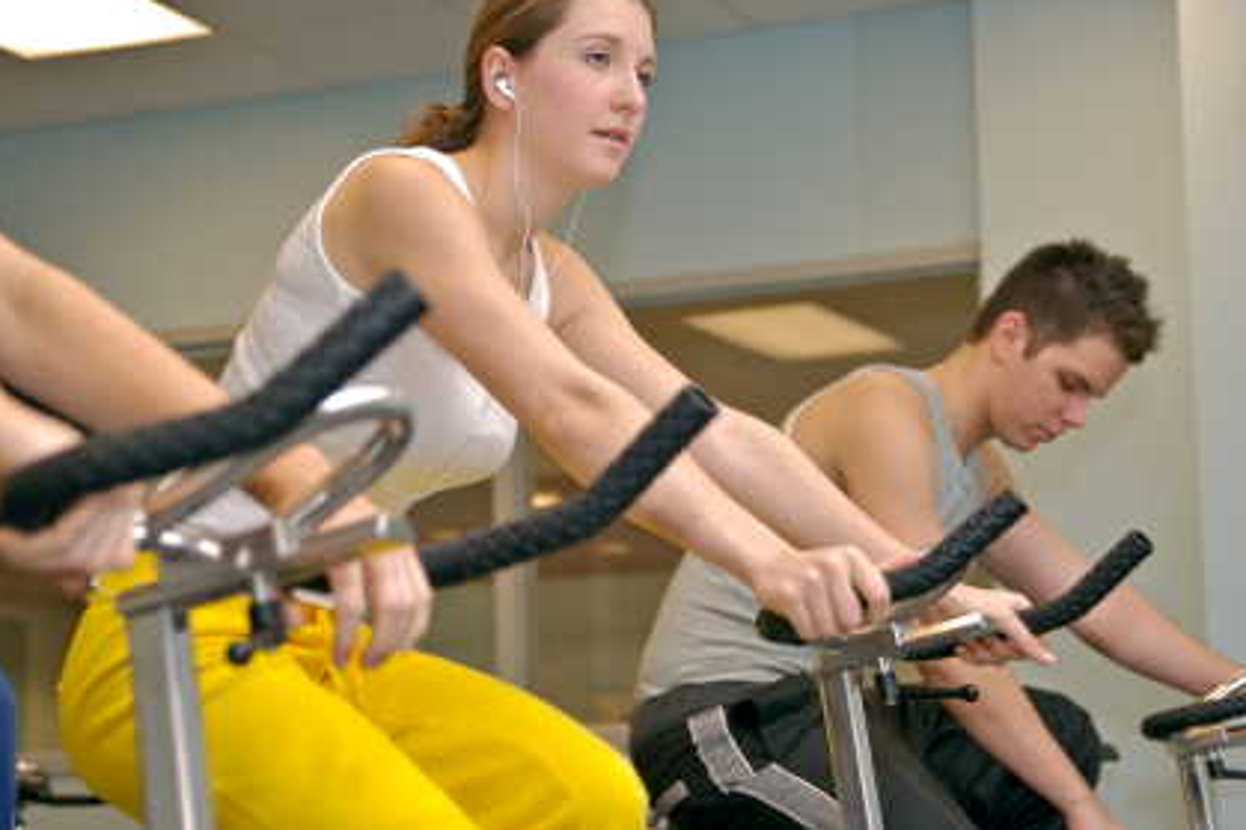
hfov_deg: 23.9
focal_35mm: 85
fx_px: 2941
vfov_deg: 16.1
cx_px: 622
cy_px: 412
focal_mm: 56
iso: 100
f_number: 3.8
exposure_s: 1/50
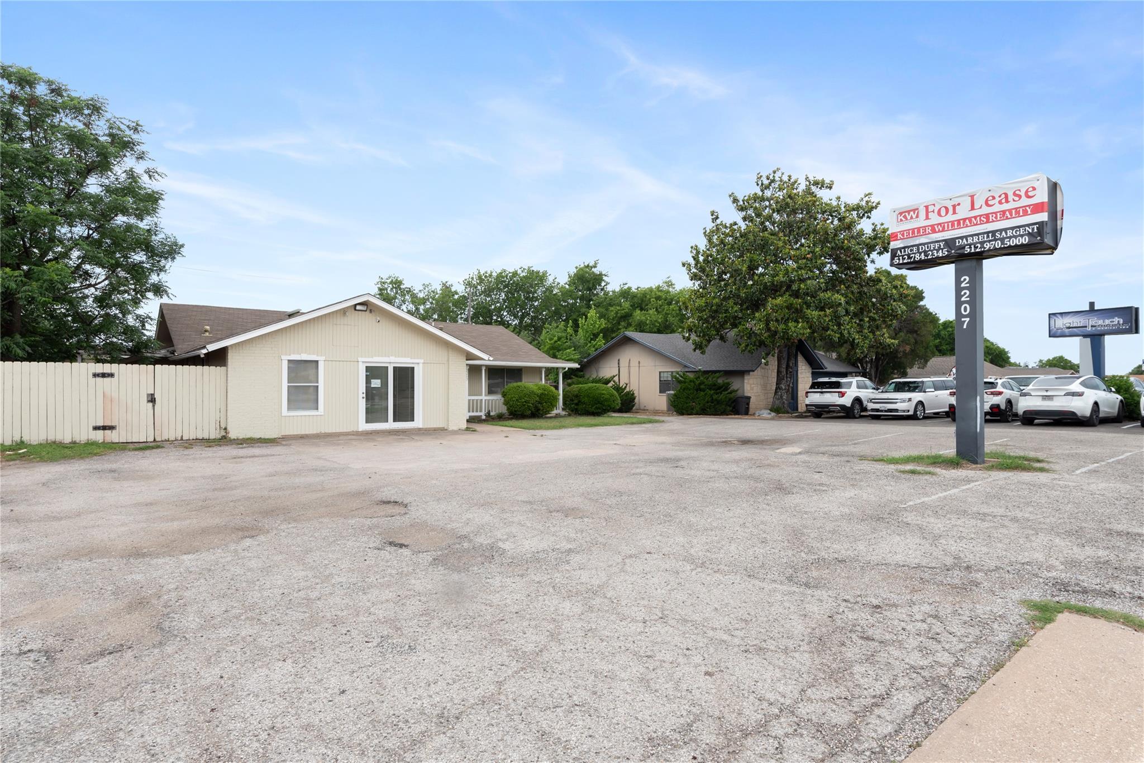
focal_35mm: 19
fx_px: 604
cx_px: 572
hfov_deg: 86.9
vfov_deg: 64.6
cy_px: 382
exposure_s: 1/100
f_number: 8
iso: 400
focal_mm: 19
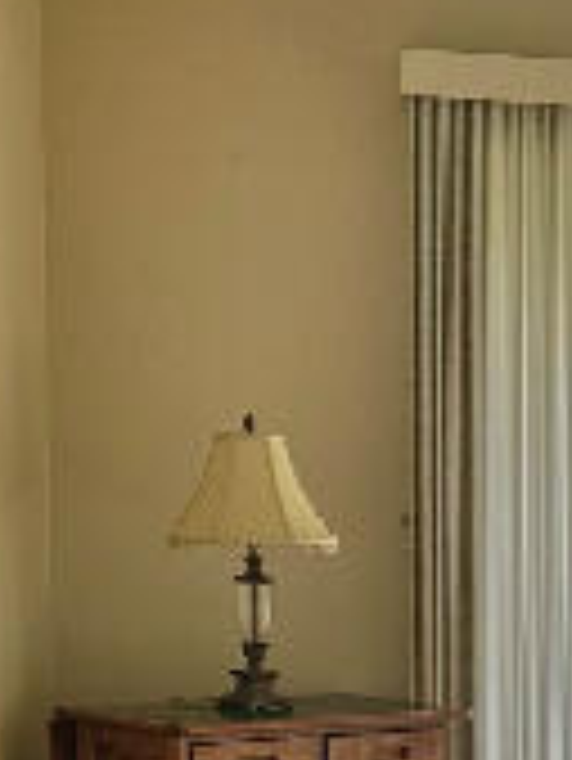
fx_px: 3191
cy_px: 1016
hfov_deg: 9.6
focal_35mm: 145
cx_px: 1085
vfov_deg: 13.1
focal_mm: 6.86
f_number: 1.78
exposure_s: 1/185
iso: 64
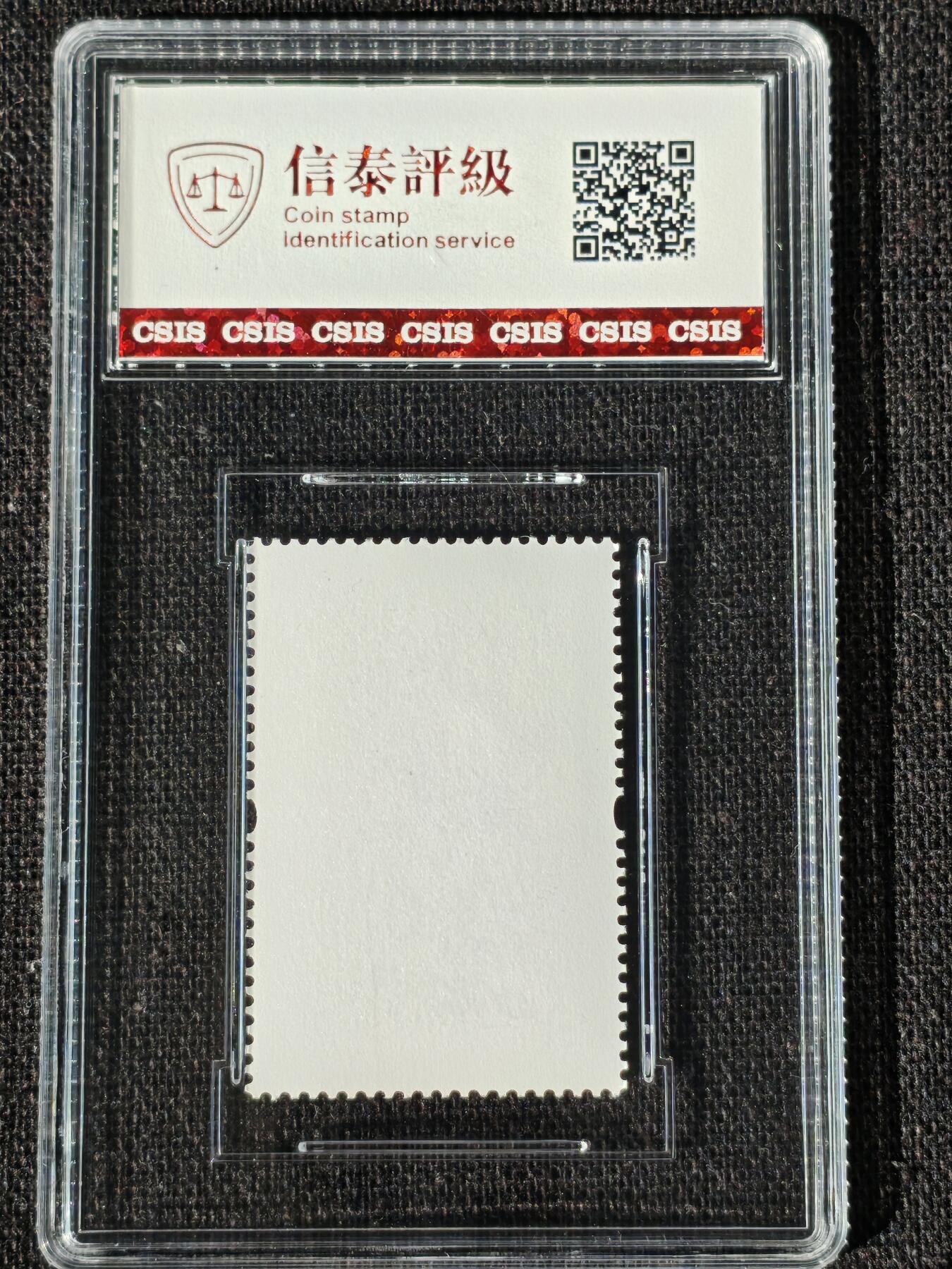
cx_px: 476
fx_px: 3044
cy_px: 634
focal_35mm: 83
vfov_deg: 23.6
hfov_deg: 17.8
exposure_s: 1/2247
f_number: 1.5
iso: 50
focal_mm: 4.94
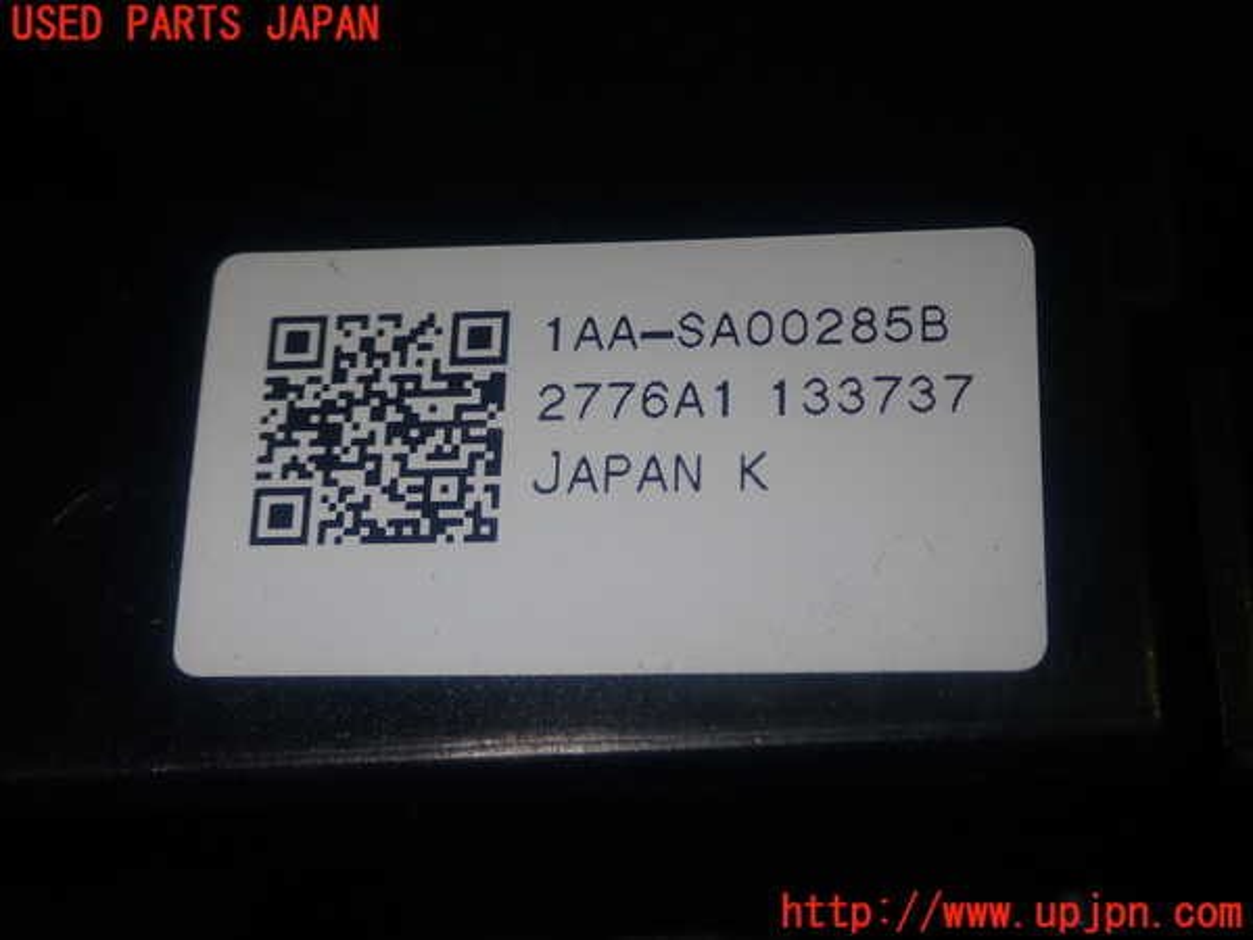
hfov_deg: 31.2
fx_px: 2244
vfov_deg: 23.7
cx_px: 626
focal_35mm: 62
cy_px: 470
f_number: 10
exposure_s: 1/60
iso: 200
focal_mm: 11.09
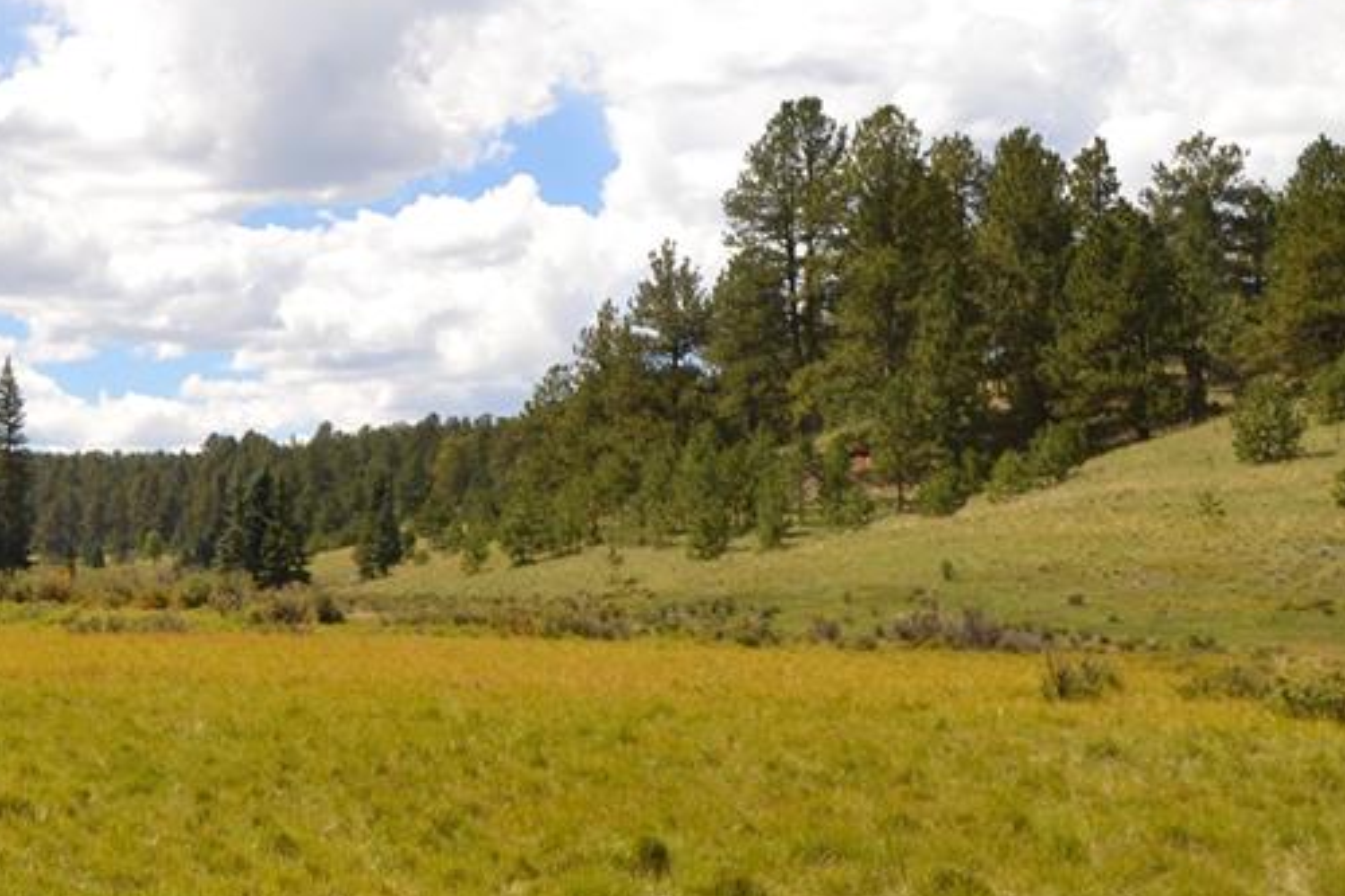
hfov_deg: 23.9
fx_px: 3101
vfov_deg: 16.4
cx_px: 156
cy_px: 495
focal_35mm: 83
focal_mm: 27
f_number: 9
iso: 100
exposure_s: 1/200
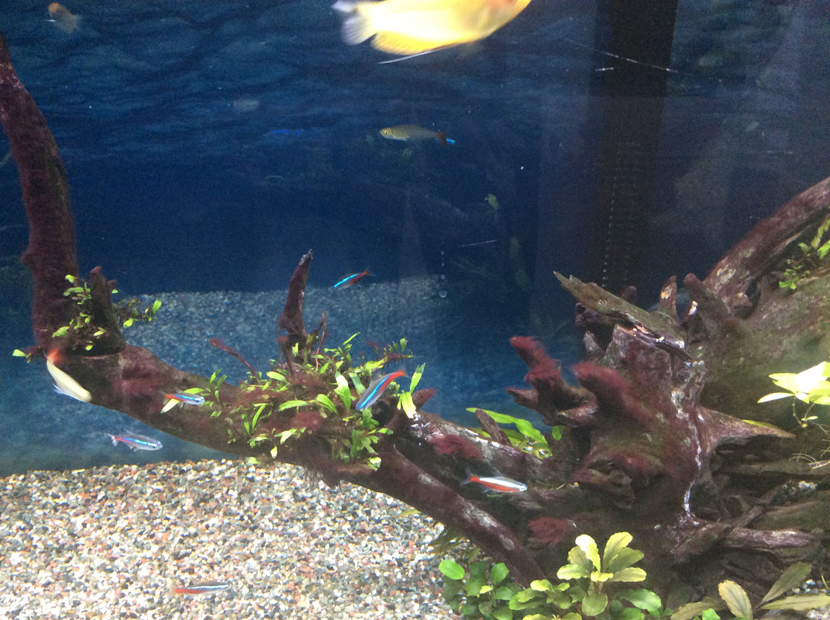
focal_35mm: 32
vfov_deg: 44.1
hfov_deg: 56.9
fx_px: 766
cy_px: 310
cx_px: 415
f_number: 2.4
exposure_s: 1/25
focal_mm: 3.3
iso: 200
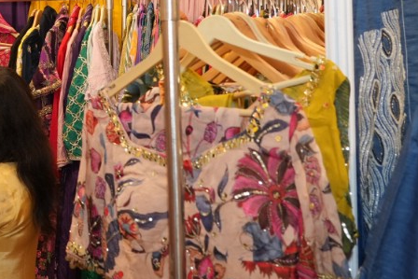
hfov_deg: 24.4
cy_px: -14
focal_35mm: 75
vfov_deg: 17.7
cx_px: -90
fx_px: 871
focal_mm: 24
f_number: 5
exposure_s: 1/125
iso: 1250
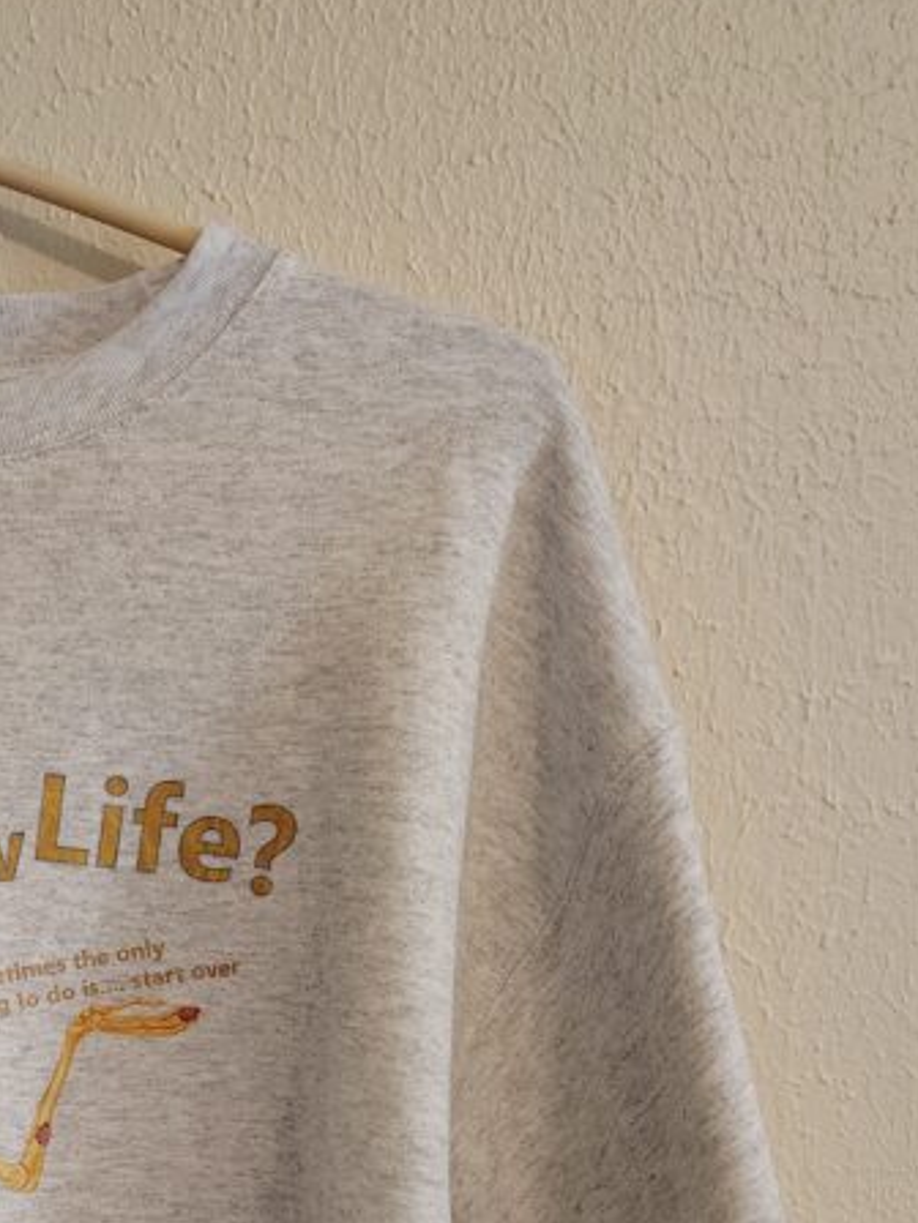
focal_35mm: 57
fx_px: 2015
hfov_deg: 24.2
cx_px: -52
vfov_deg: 31.8
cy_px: 1153
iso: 1578
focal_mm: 5.56
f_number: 1.8
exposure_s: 1/60
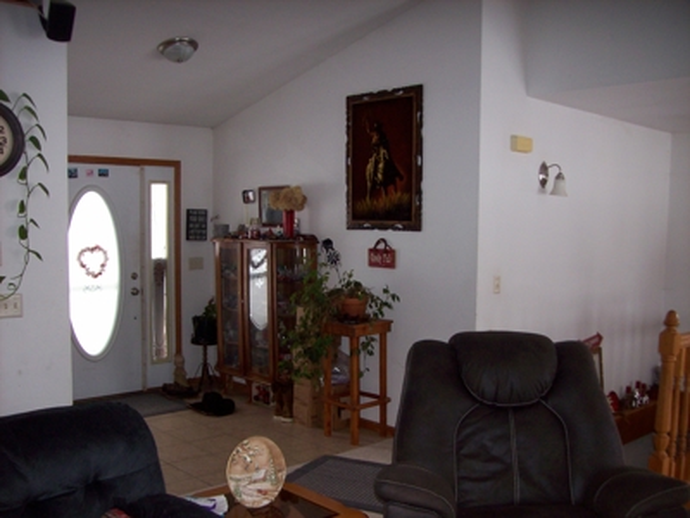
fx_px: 718
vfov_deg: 39.7
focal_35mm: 36
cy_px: 259
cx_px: 345
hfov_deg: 51.4
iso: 80
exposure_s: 1/64
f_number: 2.7
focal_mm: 6
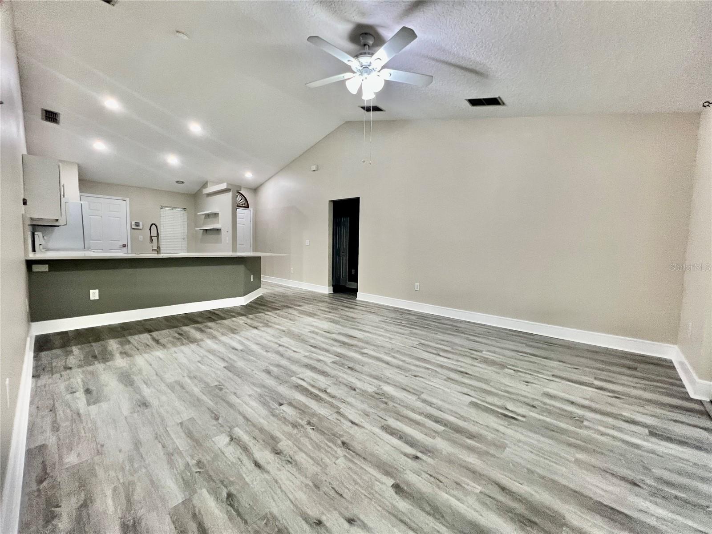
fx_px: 267
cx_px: 356
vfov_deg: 89.9
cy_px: 267
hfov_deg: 106.2
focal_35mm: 13
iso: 200
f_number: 1.8
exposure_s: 1/60
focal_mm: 1.57
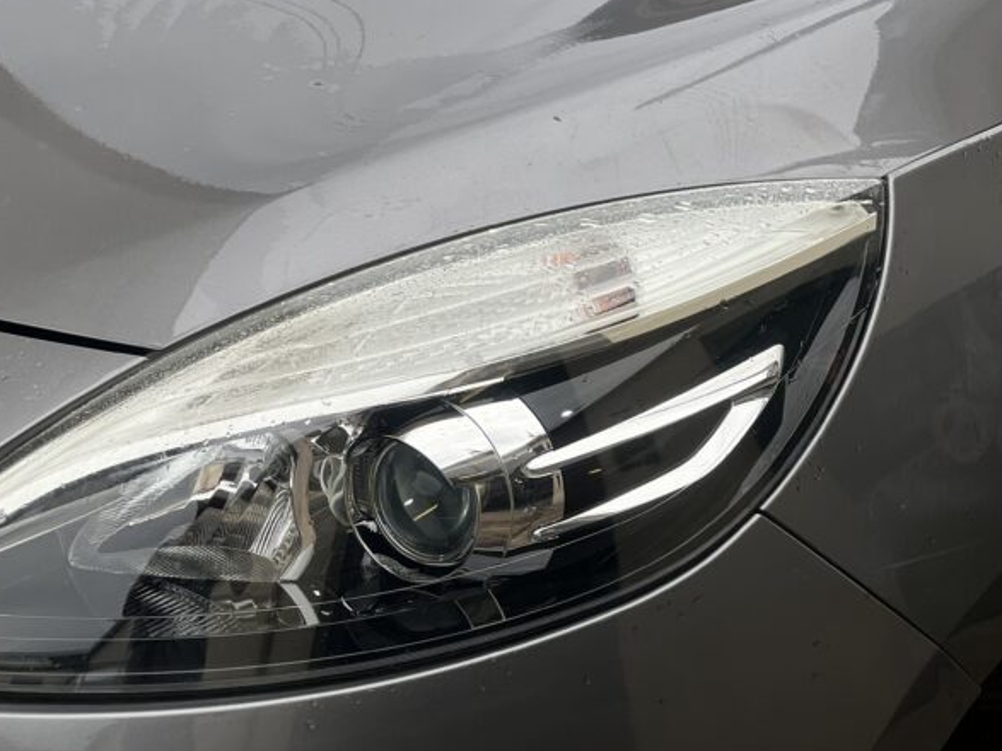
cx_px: 335
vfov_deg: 14.1
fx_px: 3039
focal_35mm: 105
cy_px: 459
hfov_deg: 18.7
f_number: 2.8
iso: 20
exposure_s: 1/128
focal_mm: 9
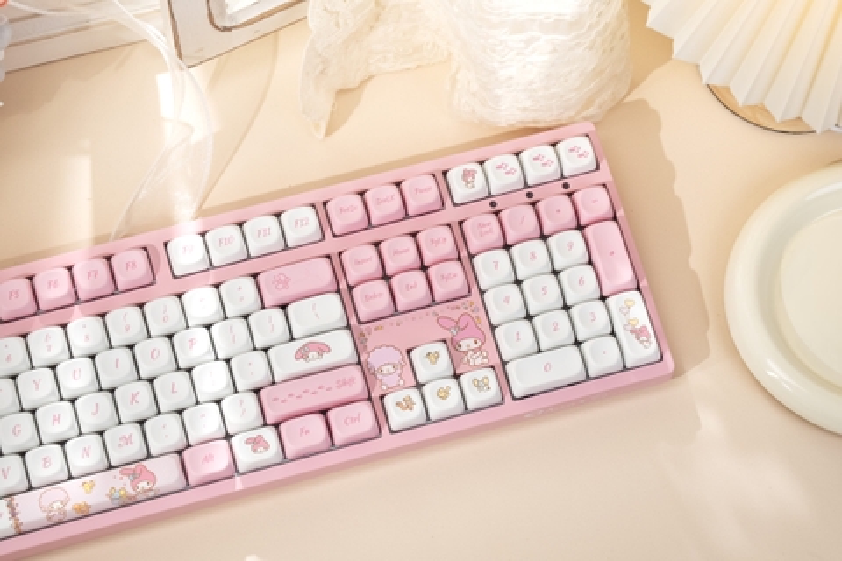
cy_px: 280
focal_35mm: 105
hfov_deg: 19.5
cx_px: 421
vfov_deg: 13.0
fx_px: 2456
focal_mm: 70
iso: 640
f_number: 8
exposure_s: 1/160
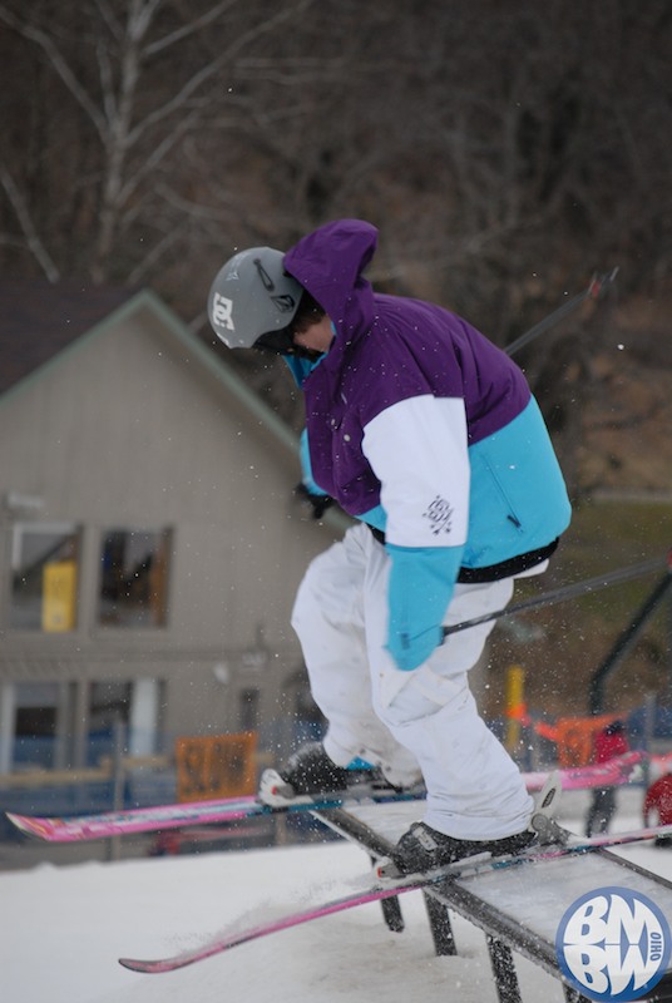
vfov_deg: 9.4
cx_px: 336
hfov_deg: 6.3
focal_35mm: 218
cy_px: 502
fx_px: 6069
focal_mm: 145
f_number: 5.6
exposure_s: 1/250
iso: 320
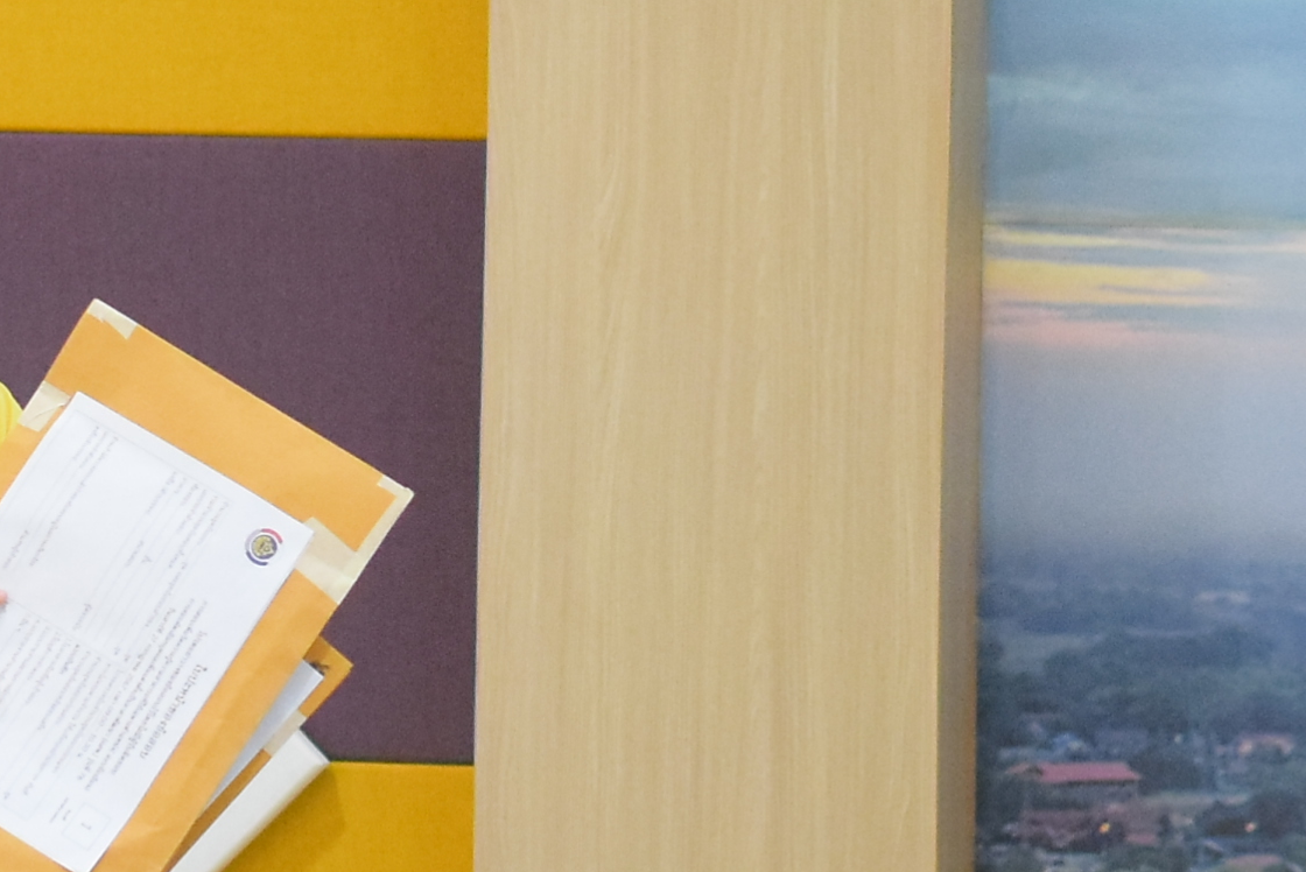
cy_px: 526
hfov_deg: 6.8
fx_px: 10925
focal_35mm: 301
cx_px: 1081
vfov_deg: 4.6
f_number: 2.8
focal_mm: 50
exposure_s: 1/500
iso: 3200
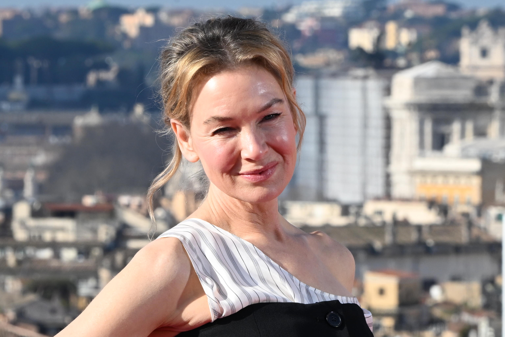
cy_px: 168
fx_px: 2174
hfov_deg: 13.2
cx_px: 252
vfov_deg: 8.9
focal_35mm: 155
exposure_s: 1/400
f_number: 14
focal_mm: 155
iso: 400
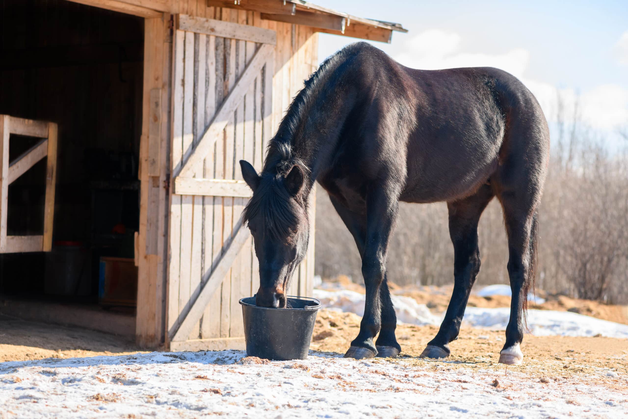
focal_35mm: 105
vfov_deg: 13.0
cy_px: 210
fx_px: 1832
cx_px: 314
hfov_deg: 19.5
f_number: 5
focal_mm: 105
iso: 400
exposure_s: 1/640
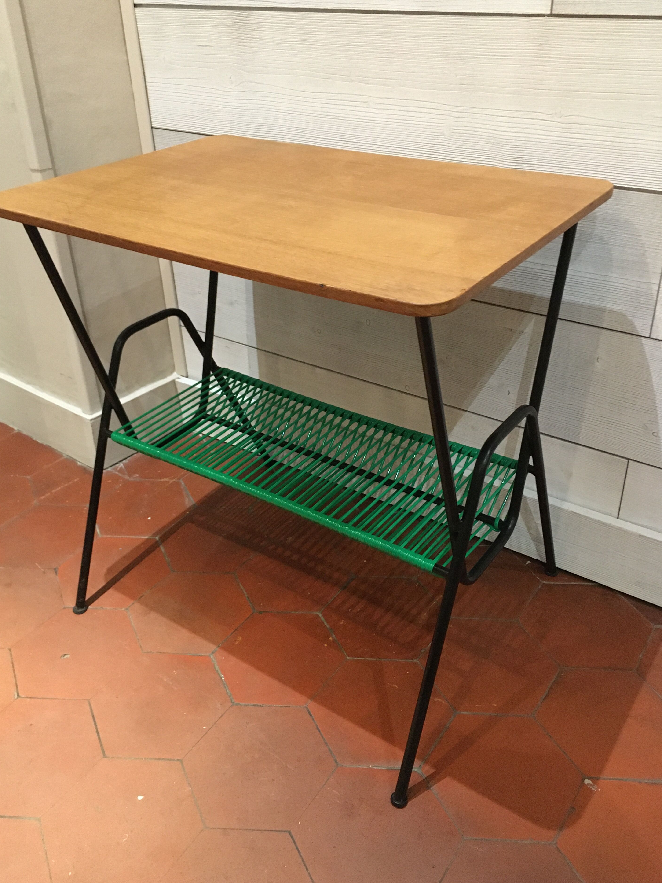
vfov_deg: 58.3
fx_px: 790
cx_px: 318
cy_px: 450
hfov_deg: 45.4
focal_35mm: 31
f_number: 2.2
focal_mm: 4.15
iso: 250
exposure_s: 1/17
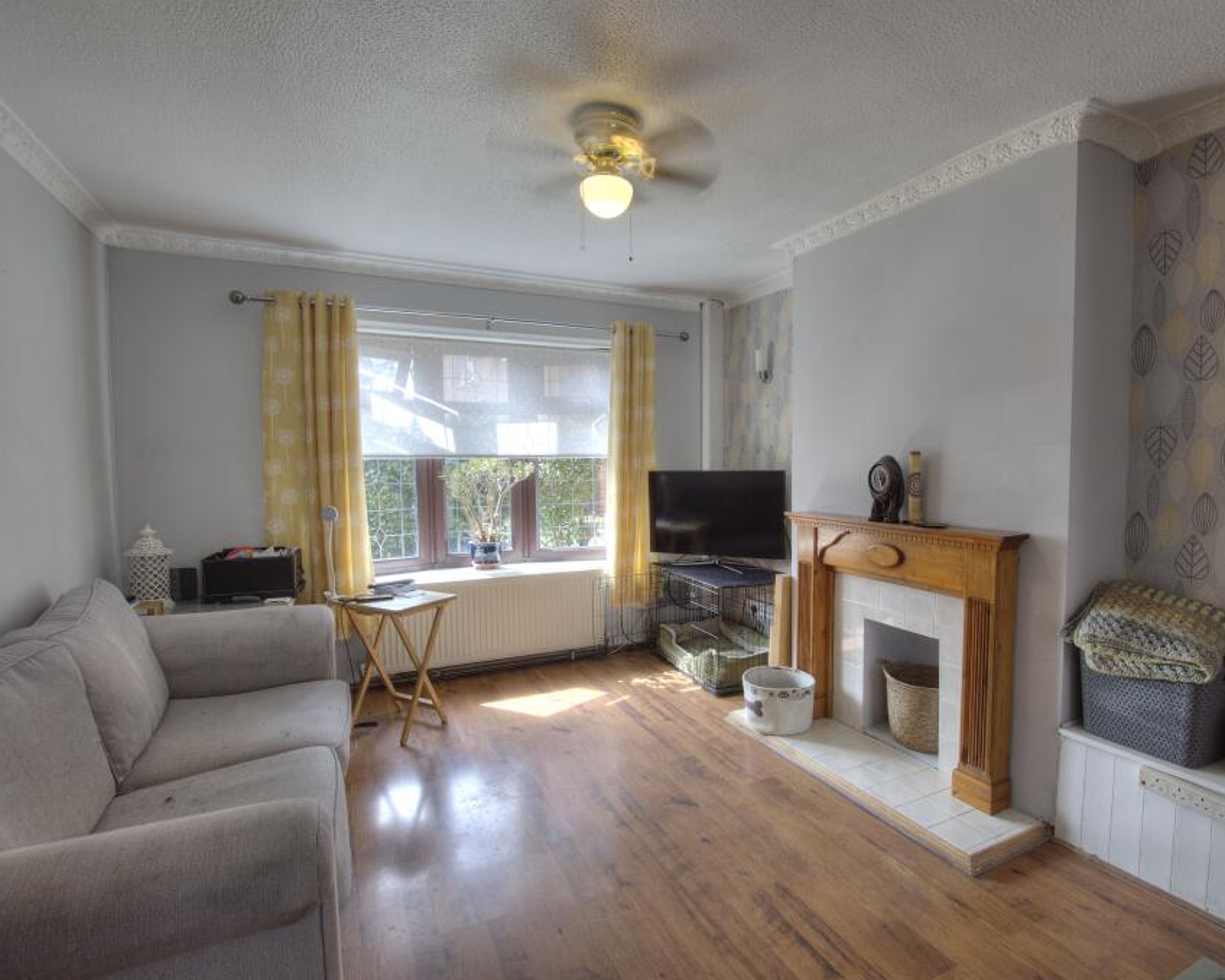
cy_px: 491
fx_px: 616
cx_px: 685
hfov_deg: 89.3
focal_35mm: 17
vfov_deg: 77.0
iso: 400
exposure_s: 1/40
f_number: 8
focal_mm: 10
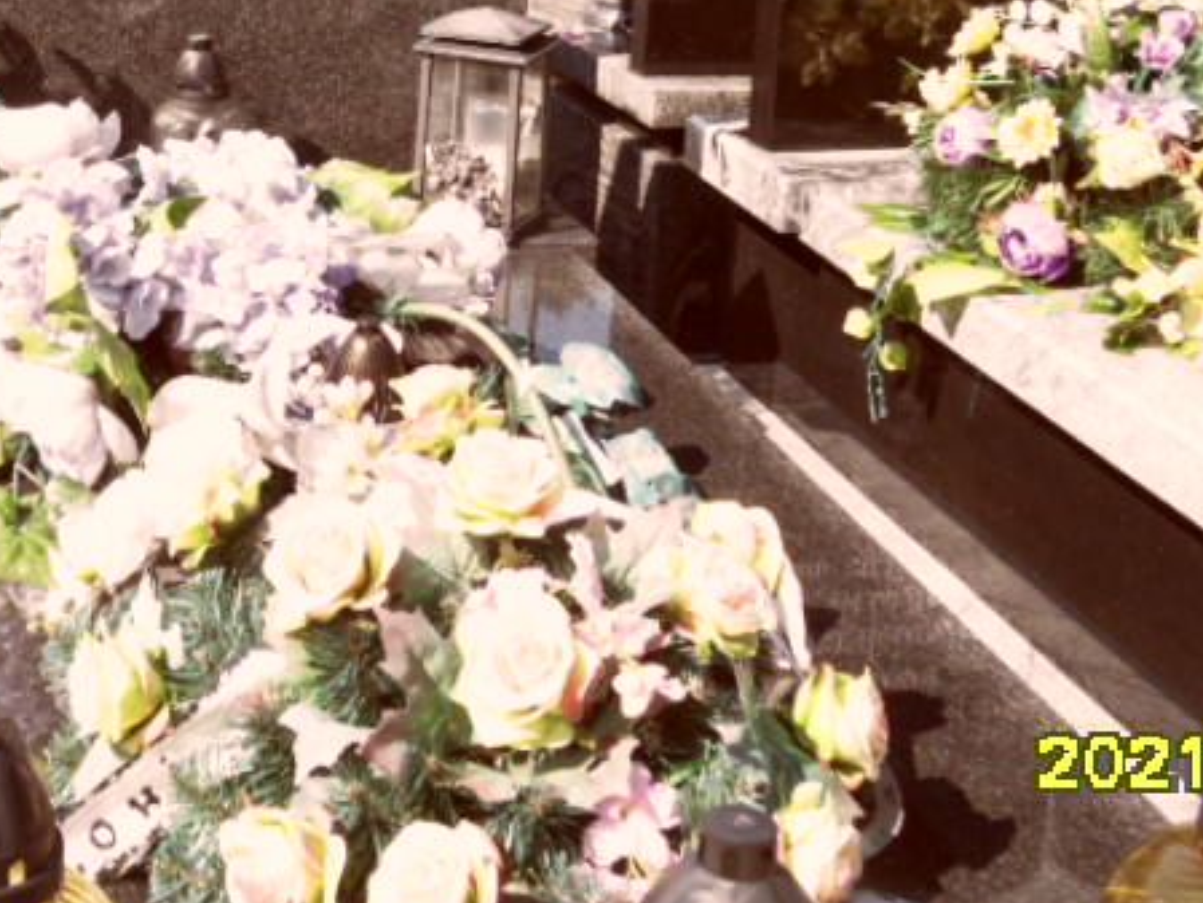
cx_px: 220
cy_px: -54
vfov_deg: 19.4
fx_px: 2538
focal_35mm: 73
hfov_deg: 26.1
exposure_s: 1/500
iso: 80
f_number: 3.4
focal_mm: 5.3
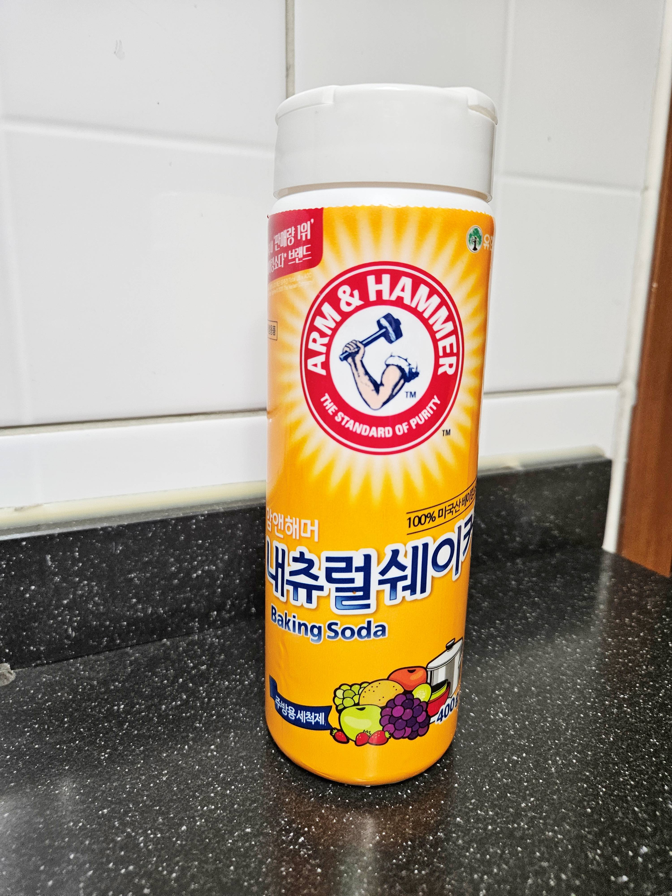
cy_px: 448
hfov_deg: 58.9
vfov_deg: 73.9
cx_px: 336
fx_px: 595
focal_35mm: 23
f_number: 1.8
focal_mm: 5.4
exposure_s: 1/120
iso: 250
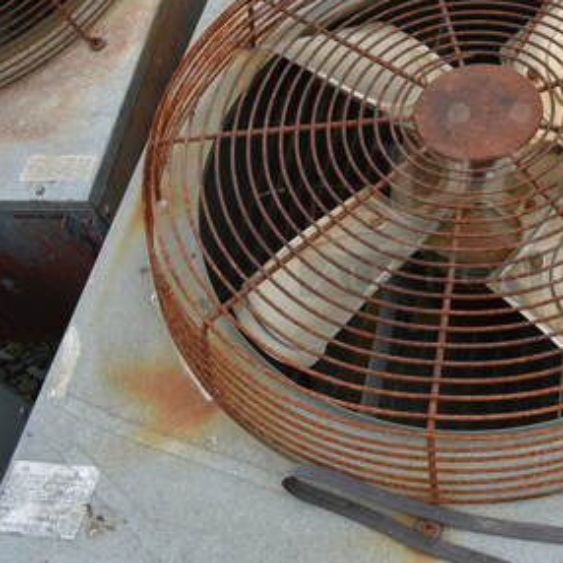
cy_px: 193
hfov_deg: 32.7
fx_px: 902
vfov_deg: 34.4
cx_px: 520
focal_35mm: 49
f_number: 7.1
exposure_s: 1/200
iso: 100
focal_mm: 18
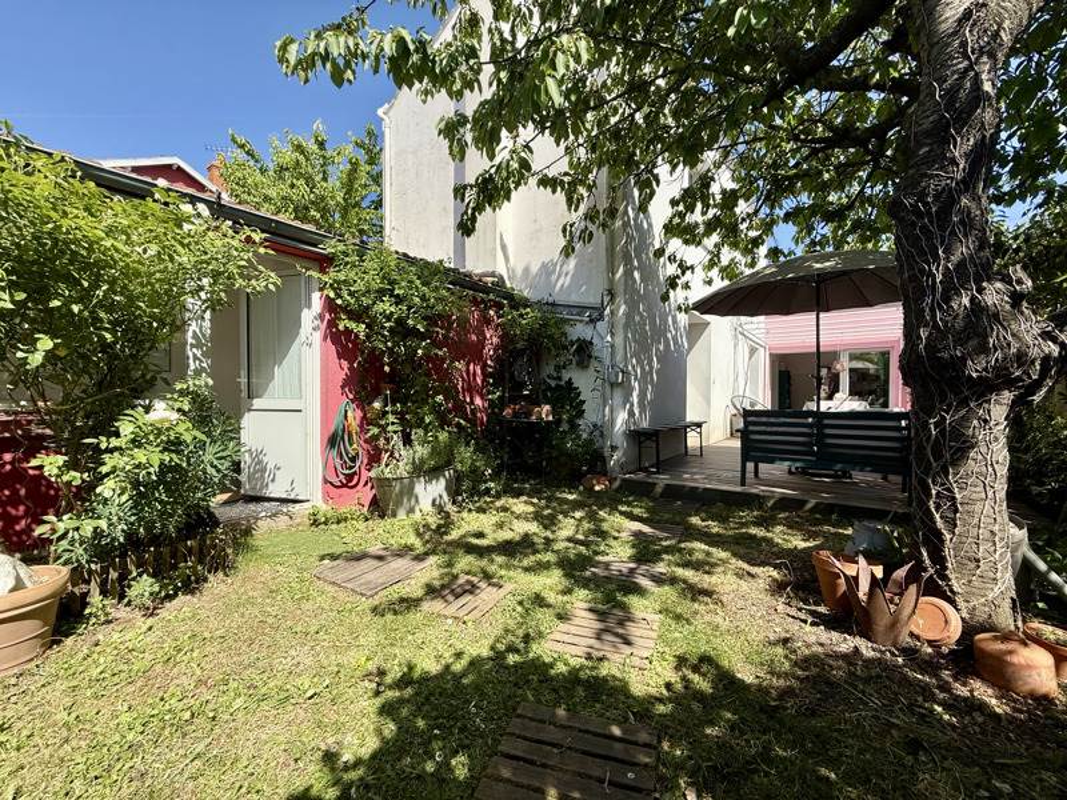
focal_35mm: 14
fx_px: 432
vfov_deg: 85.7
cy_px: 400
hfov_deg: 102.1
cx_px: 534
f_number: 2.2
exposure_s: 1/1167
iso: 64
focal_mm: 2.22
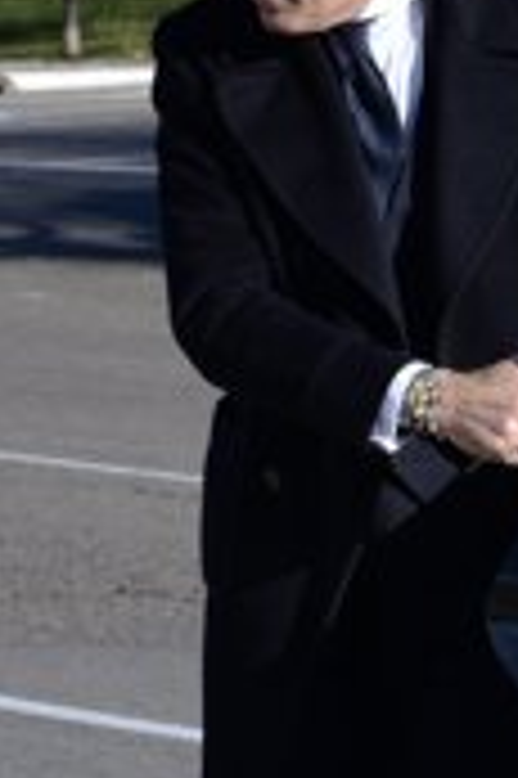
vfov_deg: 5.9
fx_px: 7612
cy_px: 585
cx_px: 378
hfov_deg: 3.9
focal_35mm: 352
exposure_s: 1/320
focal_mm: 90
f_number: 9
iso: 250
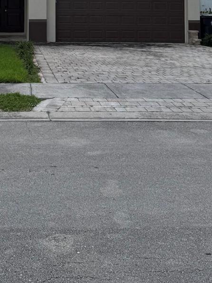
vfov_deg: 28.7
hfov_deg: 23.2
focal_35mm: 62
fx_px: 506
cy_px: -17
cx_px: 30
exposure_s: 1/10417
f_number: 1.78
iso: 80
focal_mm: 6.76
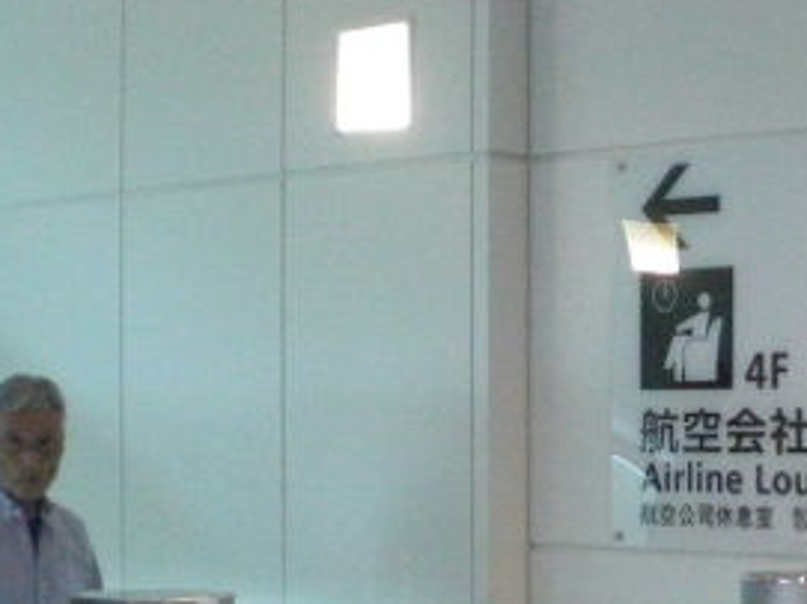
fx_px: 2121
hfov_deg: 20.6
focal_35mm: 91
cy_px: 513
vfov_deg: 16.1
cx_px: 867
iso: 800
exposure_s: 1/60
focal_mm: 6.3
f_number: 3.1
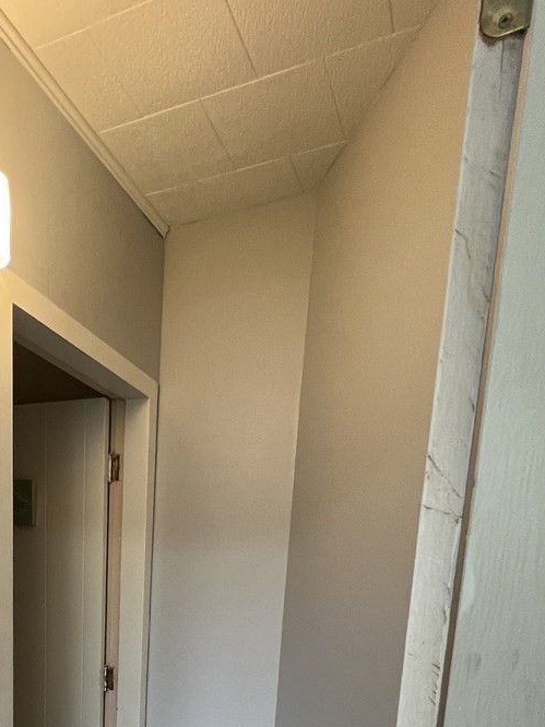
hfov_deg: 44.5
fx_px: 630
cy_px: 748
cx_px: 108
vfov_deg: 48.0
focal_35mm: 30
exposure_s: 1/60
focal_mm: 1.57
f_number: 1.8
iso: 160
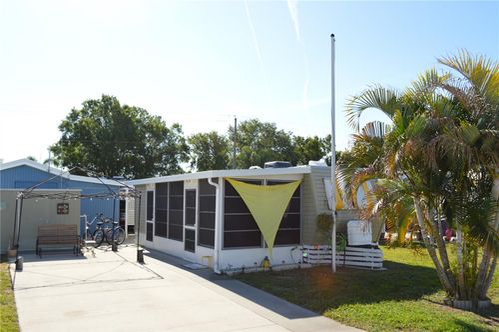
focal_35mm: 33
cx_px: 250
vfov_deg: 39.9
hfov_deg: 57.3
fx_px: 457
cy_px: 166
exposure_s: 1/200
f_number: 9
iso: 100
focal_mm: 22
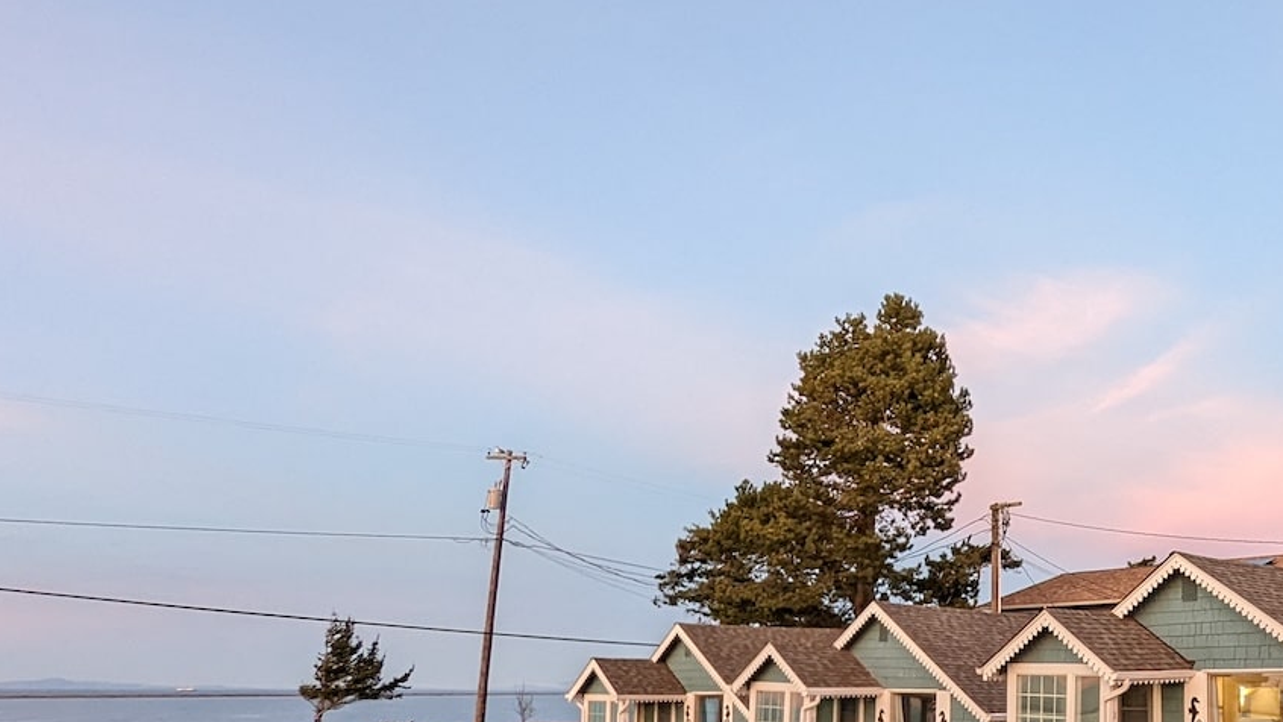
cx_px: 1060
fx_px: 1123
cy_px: 583
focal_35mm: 33
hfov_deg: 54.6
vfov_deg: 34.5
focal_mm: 2.35
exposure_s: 1/59.1
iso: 191
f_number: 2.2
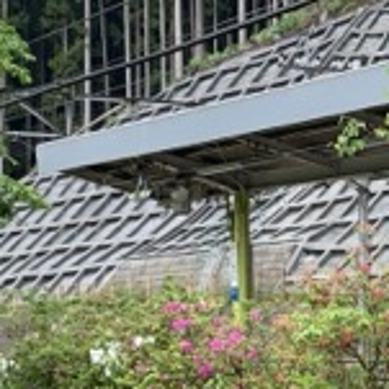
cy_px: 72
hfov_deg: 14.2
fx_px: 1551
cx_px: 353
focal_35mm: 122
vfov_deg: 14.2
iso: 25
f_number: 1.8
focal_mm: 4.25
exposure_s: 1/564
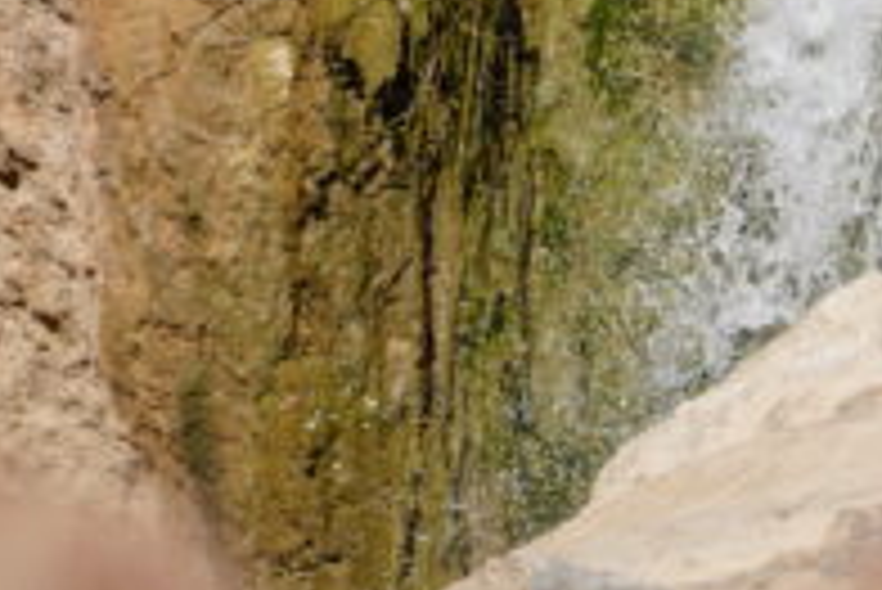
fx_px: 7208
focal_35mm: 294
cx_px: 1251
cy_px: -540
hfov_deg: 6.9
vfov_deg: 4.6
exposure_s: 1/1600
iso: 100
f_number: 4
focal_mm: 75
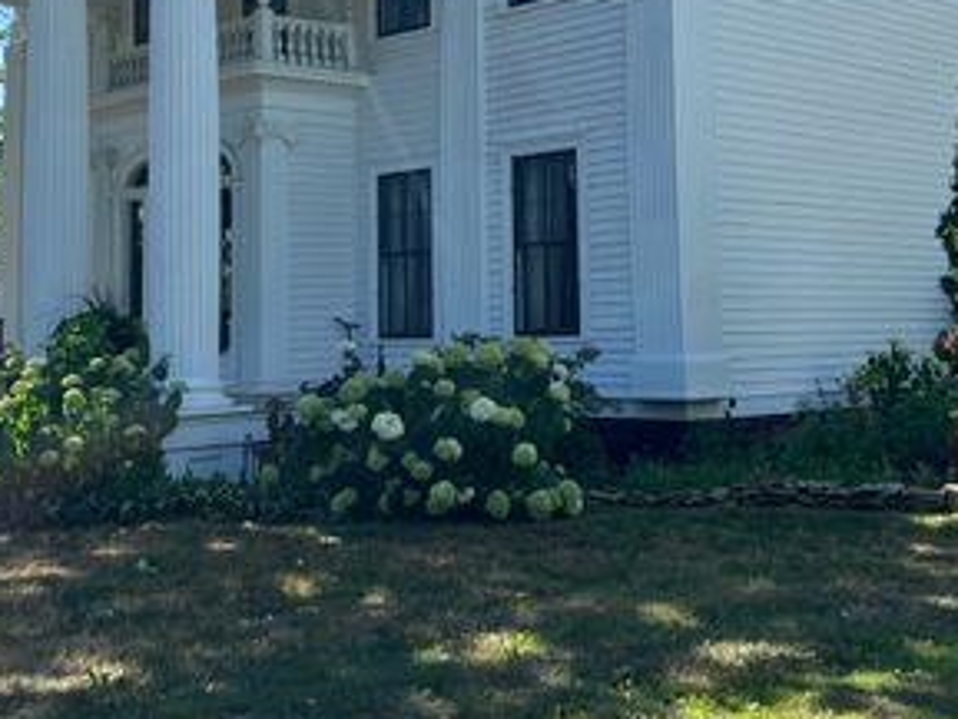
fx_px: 1495
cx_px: 497
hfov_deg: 35.5
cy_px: 222
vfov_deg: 26.8
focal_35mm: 54
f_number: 1.5
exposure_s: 1/1724
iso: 50
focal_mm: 5.7
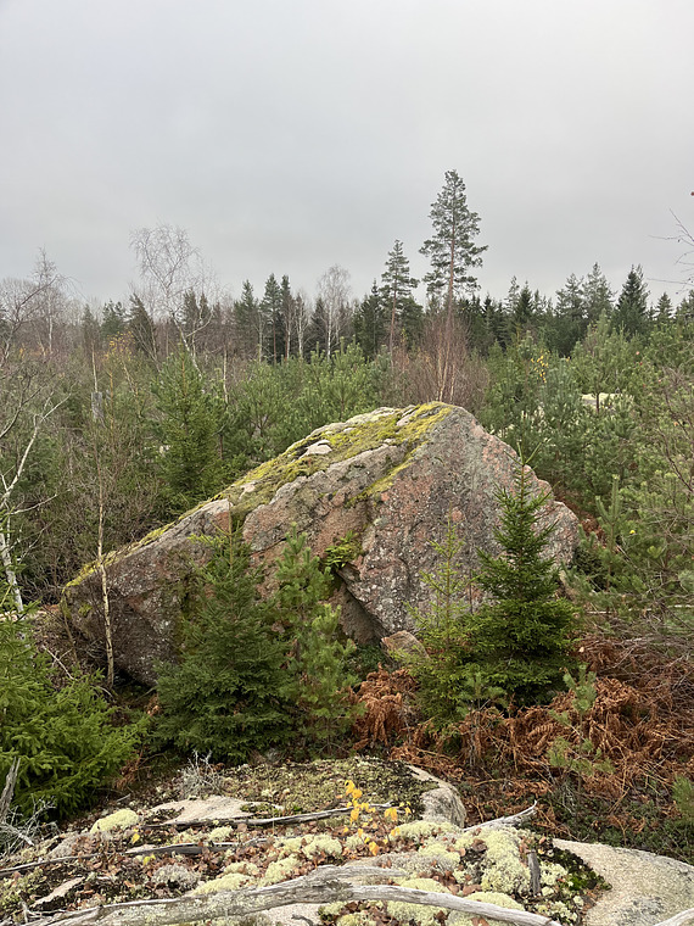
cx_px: 347
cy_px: 463
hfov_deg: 53.1
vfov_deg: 67.3
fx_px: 695
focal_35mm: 26
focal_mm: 5.1
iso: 40
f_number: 1.6
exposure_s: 1/187
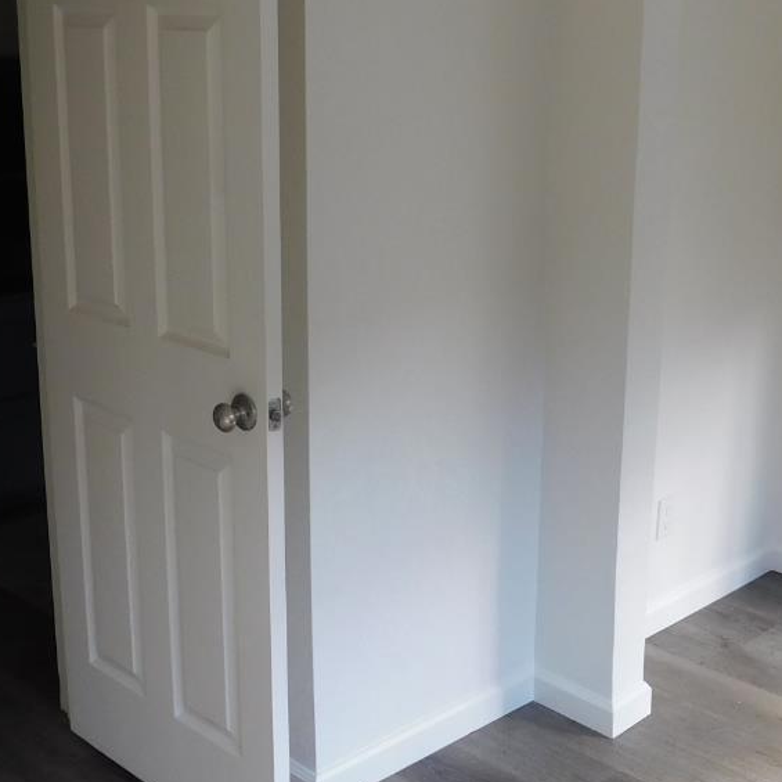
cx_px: 487
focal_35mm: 54
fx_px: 1380
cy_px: 351
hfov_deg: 31.5
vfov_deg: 31.6
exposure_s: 1/60
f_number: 3
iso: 125
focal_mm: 4
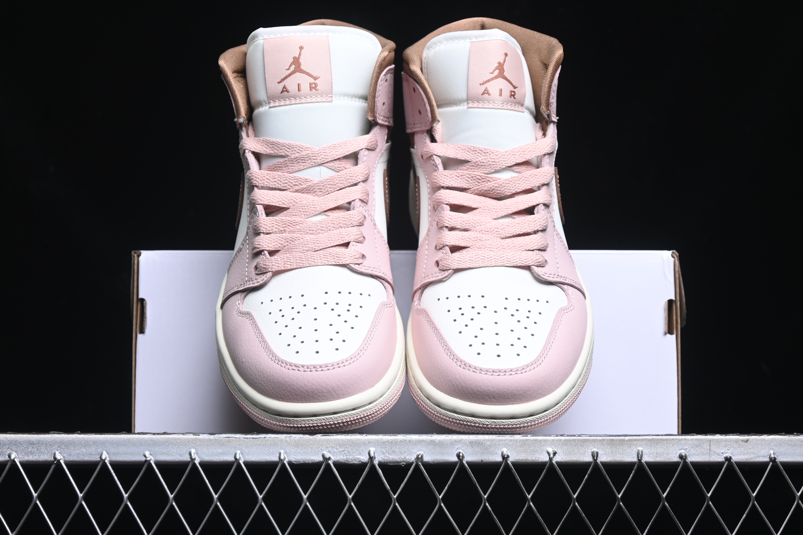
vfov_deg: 18.2
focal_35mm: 75
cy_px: 268
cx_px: 402
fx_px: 1673
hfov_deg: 27.0
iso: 160
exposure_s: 1/60
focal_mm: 50
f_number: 6.3
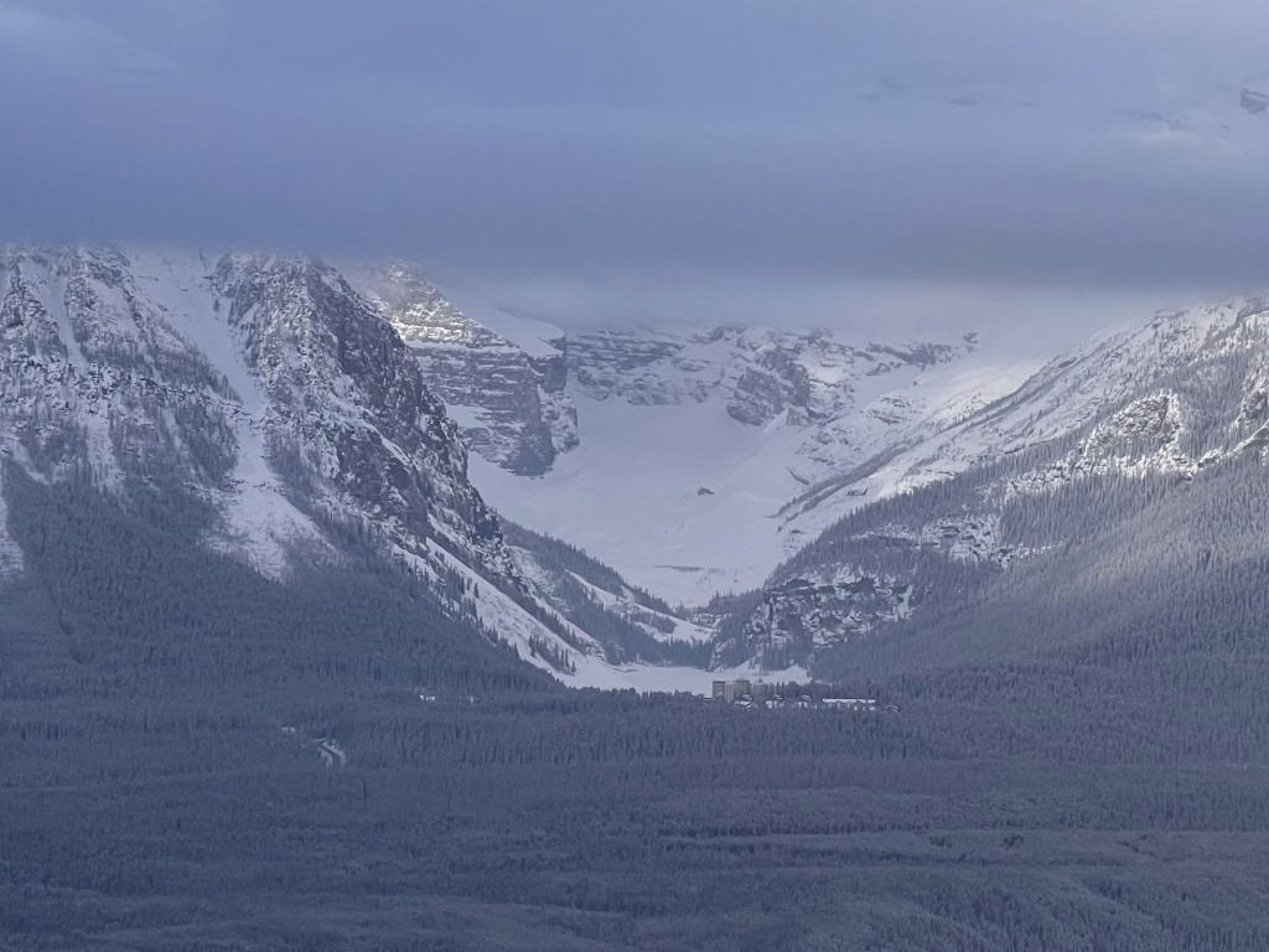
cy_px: 476
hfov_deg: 25.3
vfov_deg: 19.1
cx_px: 634
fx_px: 2823
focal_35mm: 77
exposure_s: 1/582
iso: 32
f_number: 2.8
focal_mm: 9
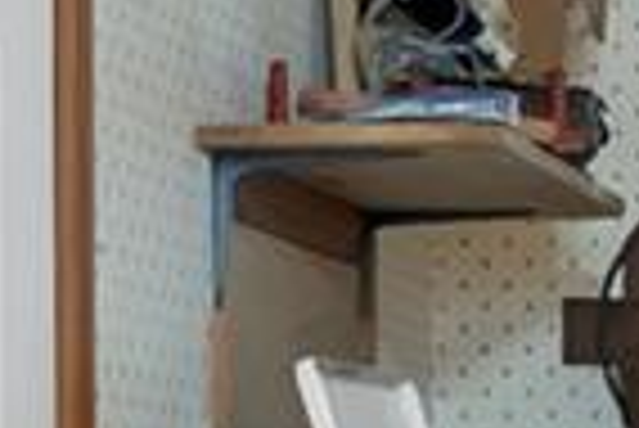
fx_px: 4229
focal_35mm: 238
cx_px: 1174
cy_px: 581
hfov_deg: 8.3
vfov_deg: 5.7
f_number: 8
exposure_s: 6
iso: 320
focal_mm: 22
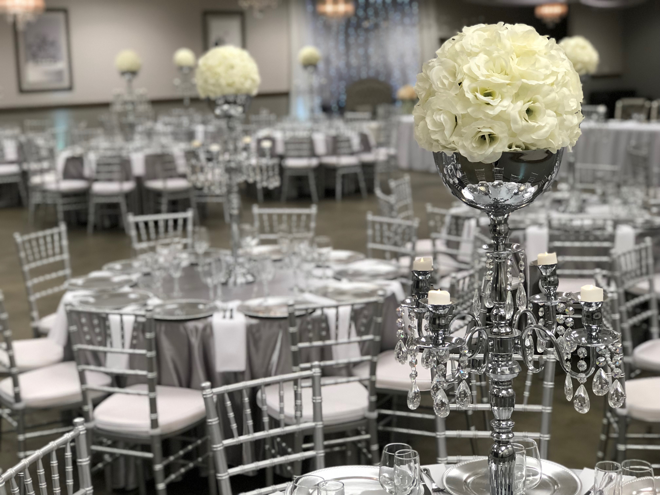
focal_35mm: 57
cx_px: 330
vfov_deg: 25.7
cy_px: 248
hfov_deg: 33.8
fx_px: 1087
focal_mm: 6.6
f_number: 2.8
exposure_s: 1/120
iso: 250
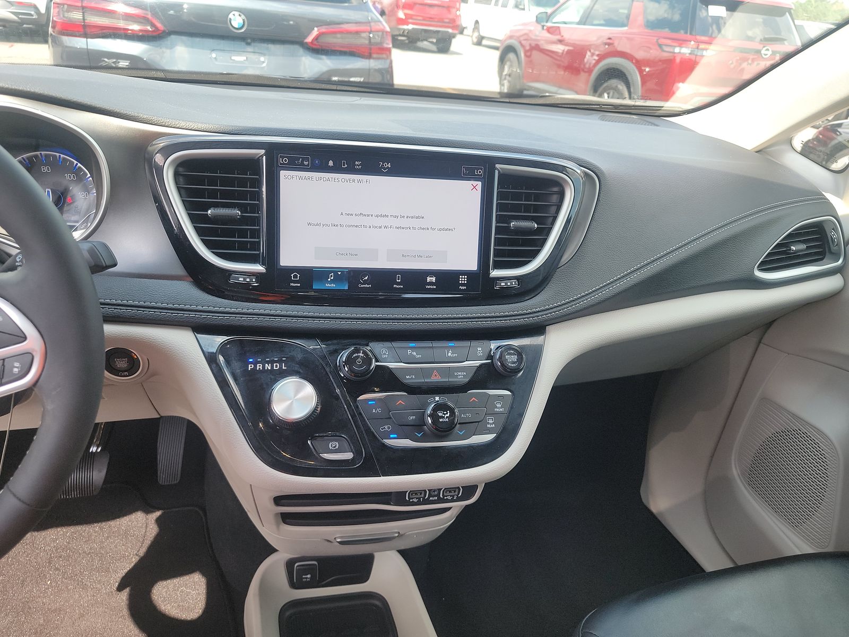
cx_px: 424
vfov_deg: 56.8
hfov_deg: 71.6
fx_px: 589
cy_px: 318
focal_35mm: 24
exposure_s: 1/119
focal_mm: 6.7
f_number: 1.8
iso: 84
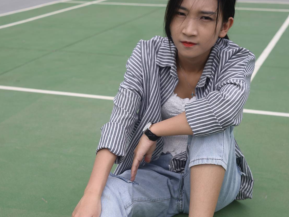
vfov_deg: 24.4
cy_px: 175
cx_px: 153
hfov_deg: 32.7
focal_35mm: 59
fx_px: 493
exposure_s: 1/640
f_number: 5.6
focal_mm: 35
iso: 100
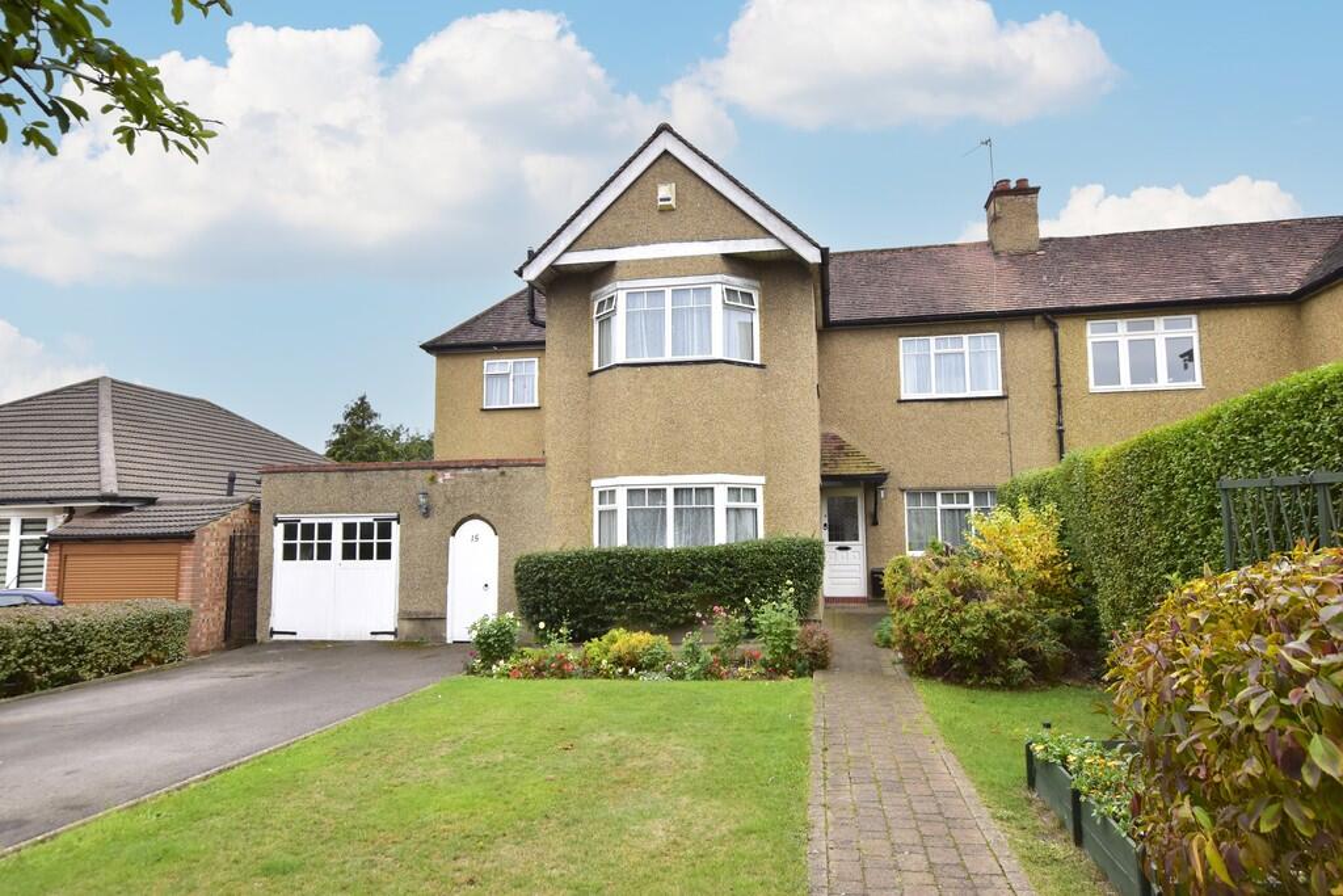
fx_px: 839
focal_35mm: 22
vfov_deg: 56.2
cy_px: 448
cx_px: 672
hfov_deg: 77.3
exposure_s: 1/320
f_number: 8
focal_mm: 15
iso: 640
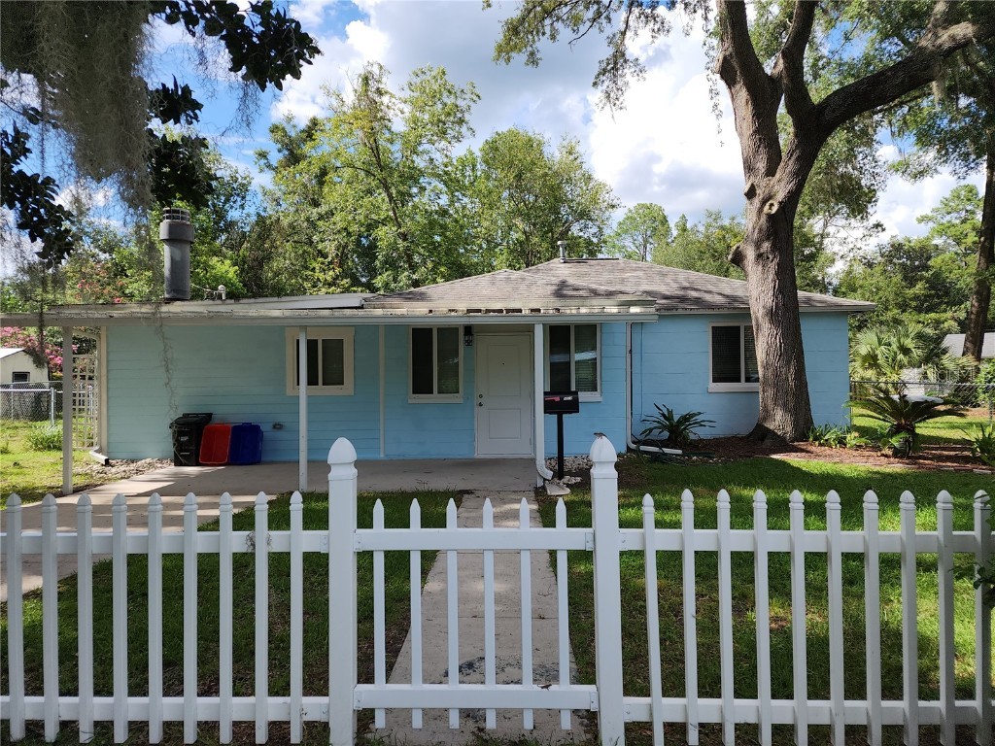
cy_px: 373
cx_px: 498
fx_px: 661
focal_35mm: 23
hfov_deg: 73.9
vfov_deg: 58.9
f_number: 1.8
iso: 12
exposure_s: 1/682
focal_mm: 6.4
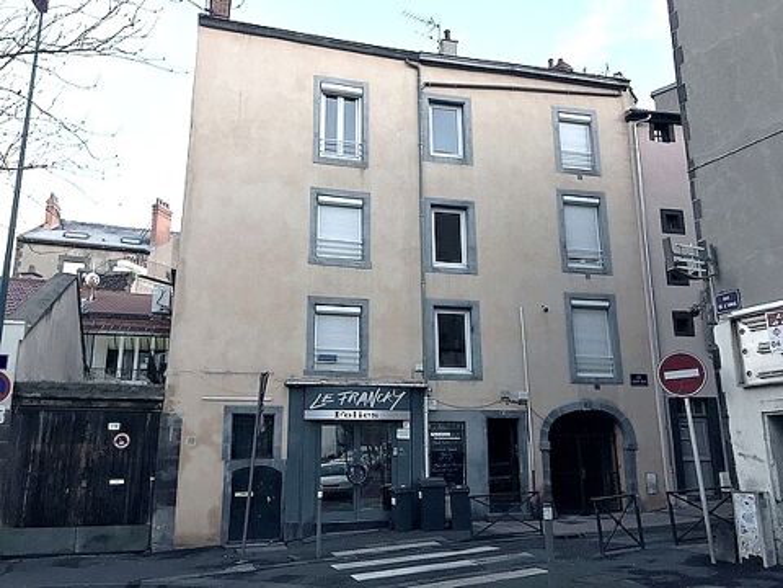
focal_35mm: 29
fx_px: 656
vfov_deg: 48.2
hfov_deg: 61.7
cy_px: 294
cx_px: 392
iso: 40
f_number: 2.2
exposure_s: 1/100
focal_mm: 4.15
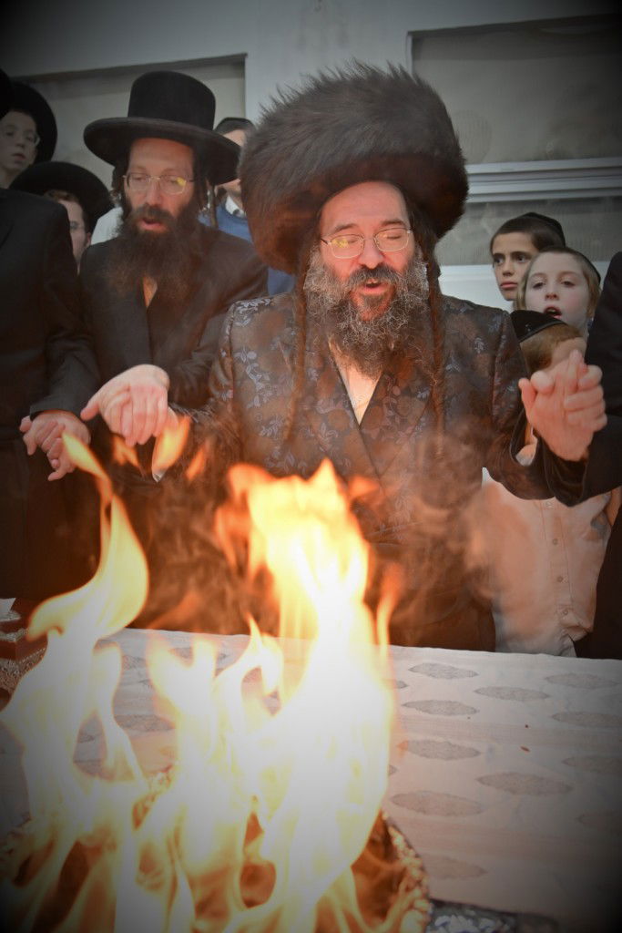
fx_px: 622
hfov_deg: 53.1
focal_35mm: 24
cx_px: 311
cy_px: 466
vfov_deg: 73.7
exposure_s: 1/125
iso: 500
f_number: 4
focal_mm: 24
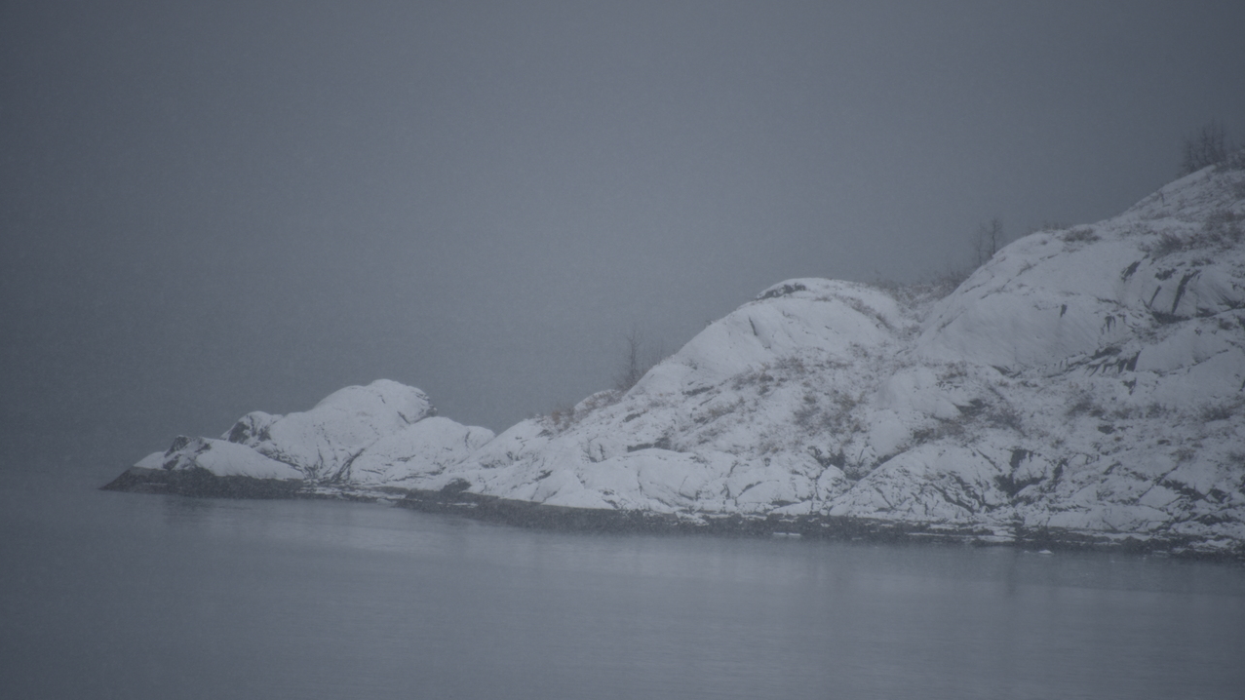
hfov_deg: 6.9
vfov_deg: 3.9
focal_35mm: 315
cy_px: 400
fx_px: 10398
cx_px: 623
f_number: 5.6
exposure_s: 1/640
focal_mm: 300
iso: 220
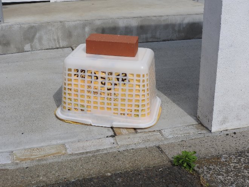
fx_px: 396
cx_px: 124
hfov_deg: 34.9
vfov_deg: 26.6
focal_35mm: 55
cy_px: 94
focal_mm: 9.9
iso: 100
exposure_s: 1/1250
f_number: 5
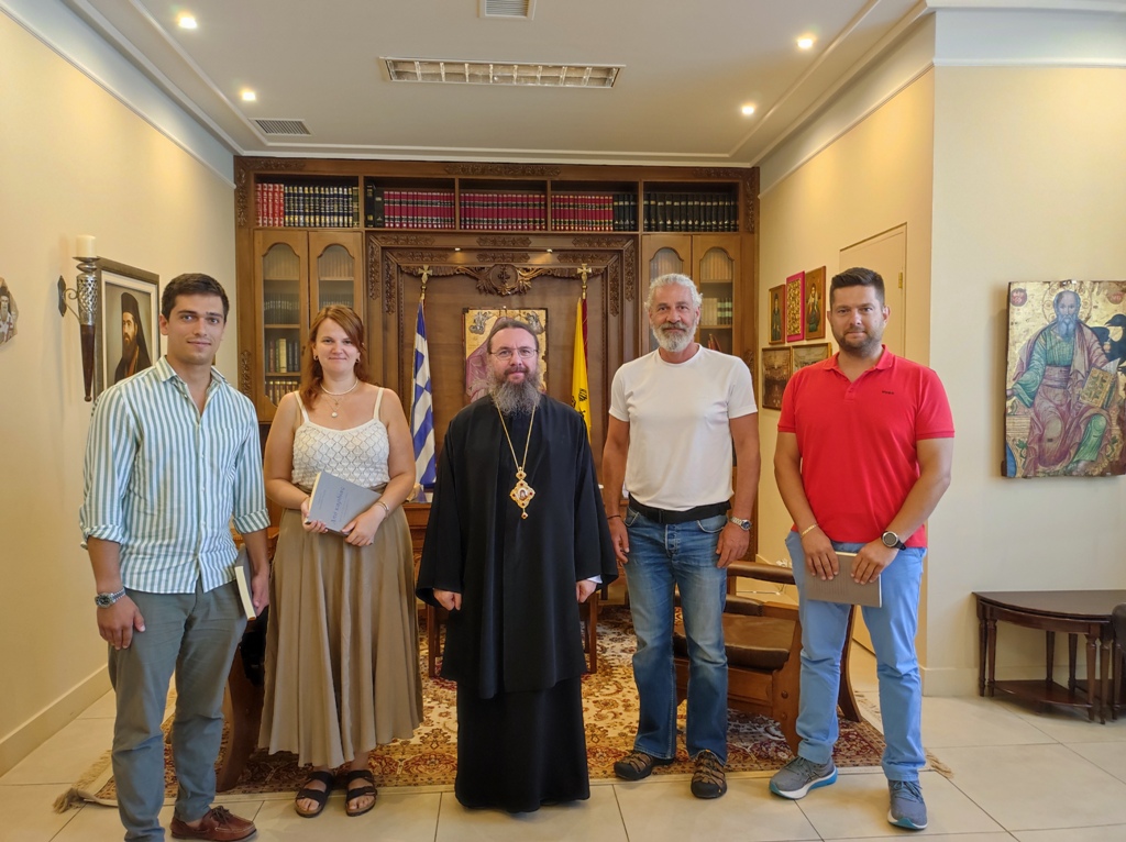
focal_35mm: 25
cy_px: 421
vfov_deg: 54.8
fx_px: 812
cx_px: 563
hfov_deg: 69.4
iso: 776
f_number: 1.79
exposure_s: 1/50
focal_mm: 4.7
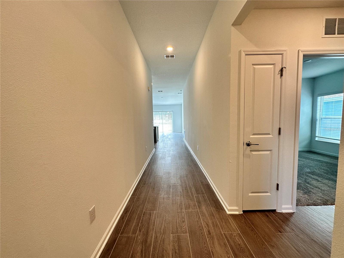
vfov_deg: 85.7
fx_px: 139
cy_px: 129
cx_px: 172
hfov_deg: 102.1
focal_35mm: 14
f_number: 2.2
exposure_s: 1/120
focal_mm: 2.22
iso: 100
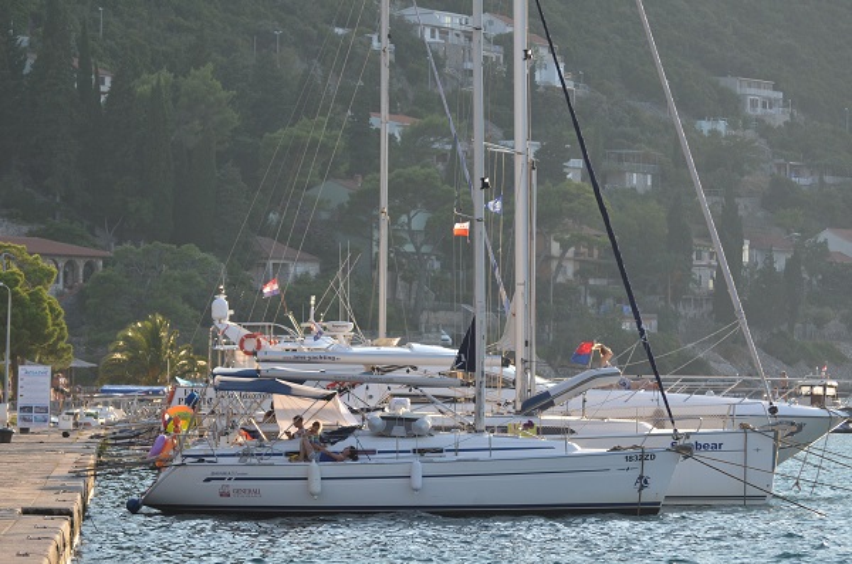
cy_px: 282
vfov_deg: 8.3
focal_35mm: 165
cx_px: 426
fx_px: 3896
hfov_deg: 12.5
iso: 640
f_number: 4.5
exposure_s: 1/2000
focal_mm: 110
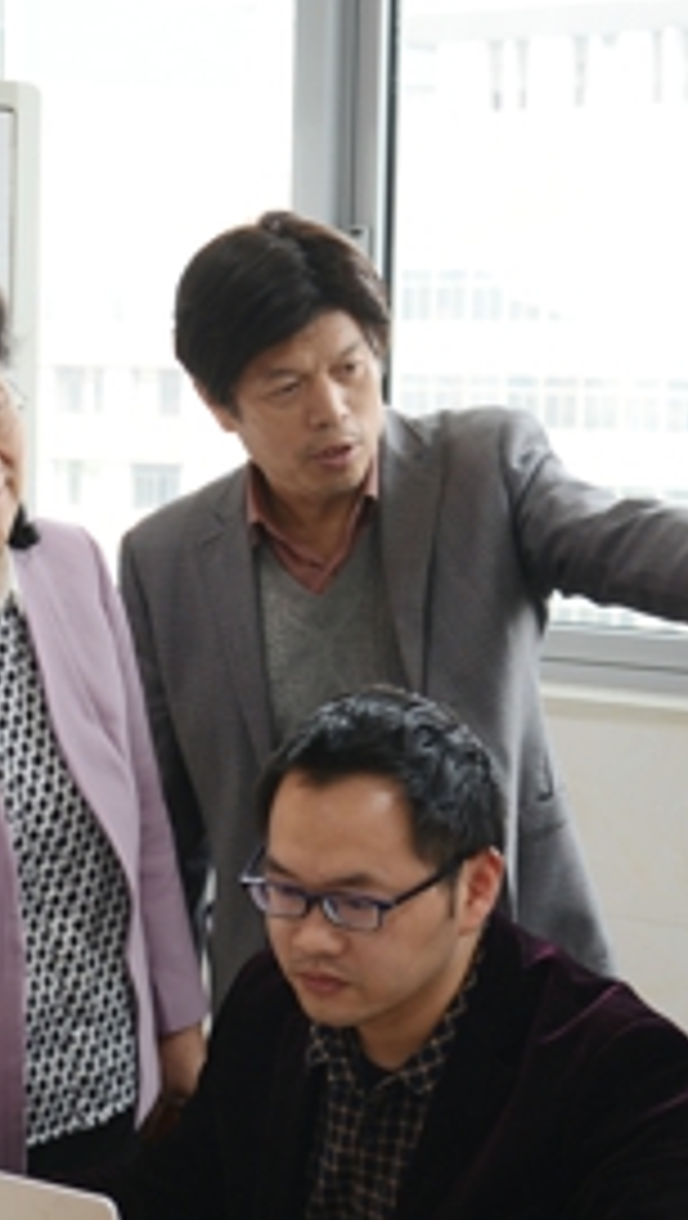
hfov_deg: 14.4
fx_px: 2717
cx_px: 324
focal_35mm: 84
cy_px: 587
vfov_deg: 25.3
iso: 200
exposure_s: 1/40
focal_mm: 32
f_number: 4
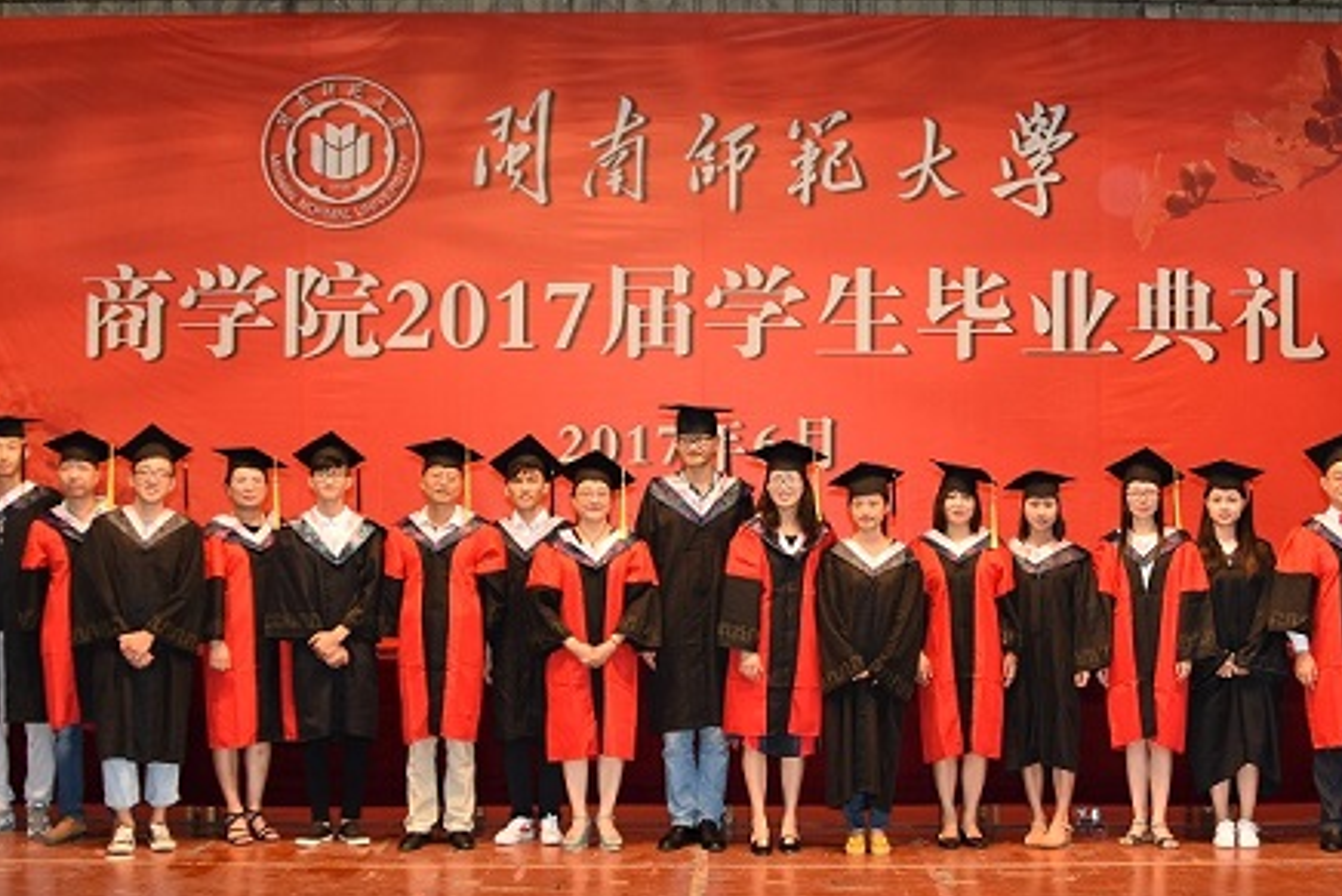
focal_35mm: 52
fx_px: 1939
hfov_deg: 38.1
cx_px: 766
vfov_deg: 26.0
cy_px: 505
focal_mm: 18
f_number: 3.5
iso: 400
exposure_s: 1/60
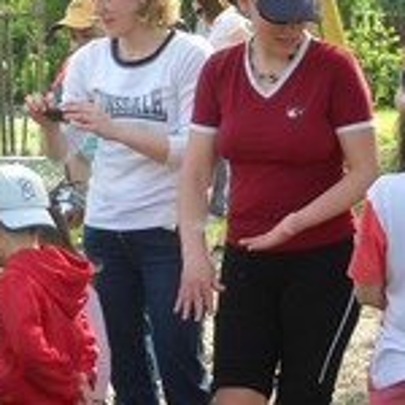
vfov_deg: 13.1
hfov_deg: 13.1
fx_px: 1760
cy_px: 282
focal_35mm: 133
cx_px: 76
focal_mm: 6.72
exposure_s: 1/176
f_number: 3.1
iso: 64
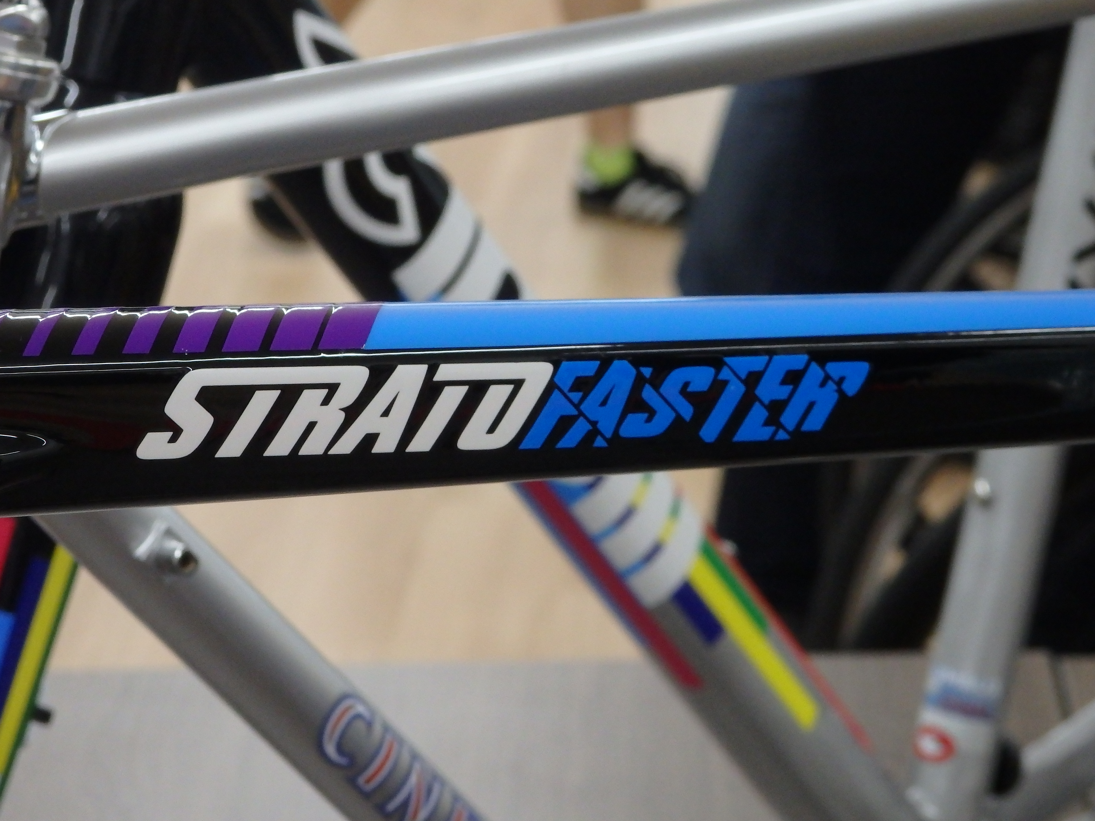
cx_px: 548
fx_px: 4302
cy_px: 410
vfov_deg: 10.9
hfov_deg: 14.5
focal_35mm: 136
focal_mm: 24.3
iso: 800
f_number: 5.4
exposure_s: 1/80
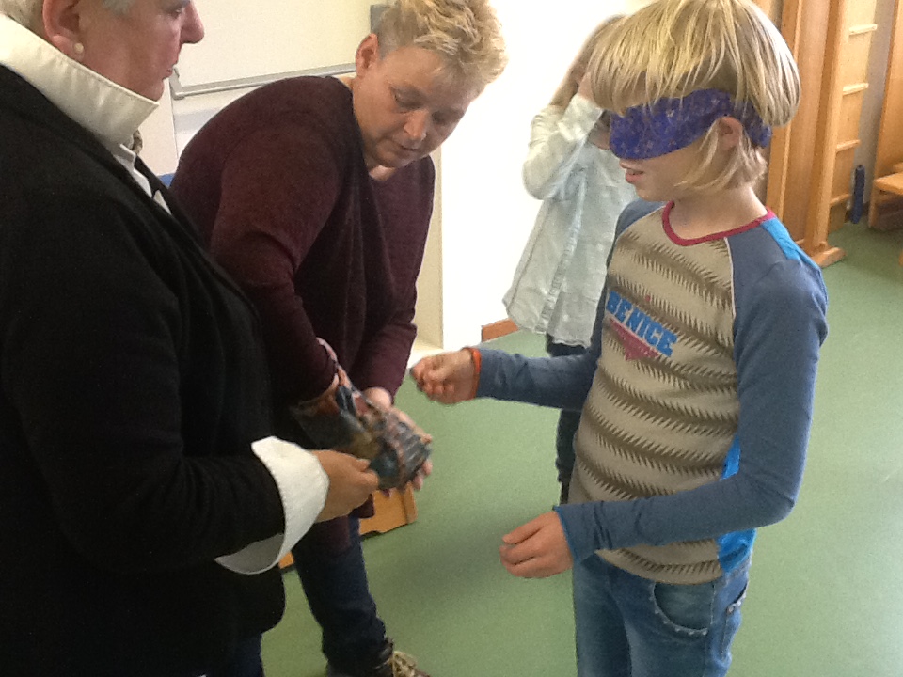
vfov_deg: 32.9
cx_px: 452
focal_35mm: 44
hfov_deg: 42.9
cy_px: 338
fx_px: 1148
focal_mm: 2.03
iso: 160
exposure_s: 1/30
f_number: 2.4
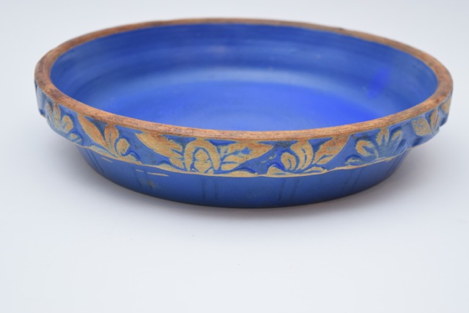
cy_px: 156
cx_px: 234
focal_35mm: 82
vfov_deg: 16.6
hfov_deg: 24.6
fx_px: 1075
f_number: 5.6
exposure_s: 1/125
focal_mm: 55
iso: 800
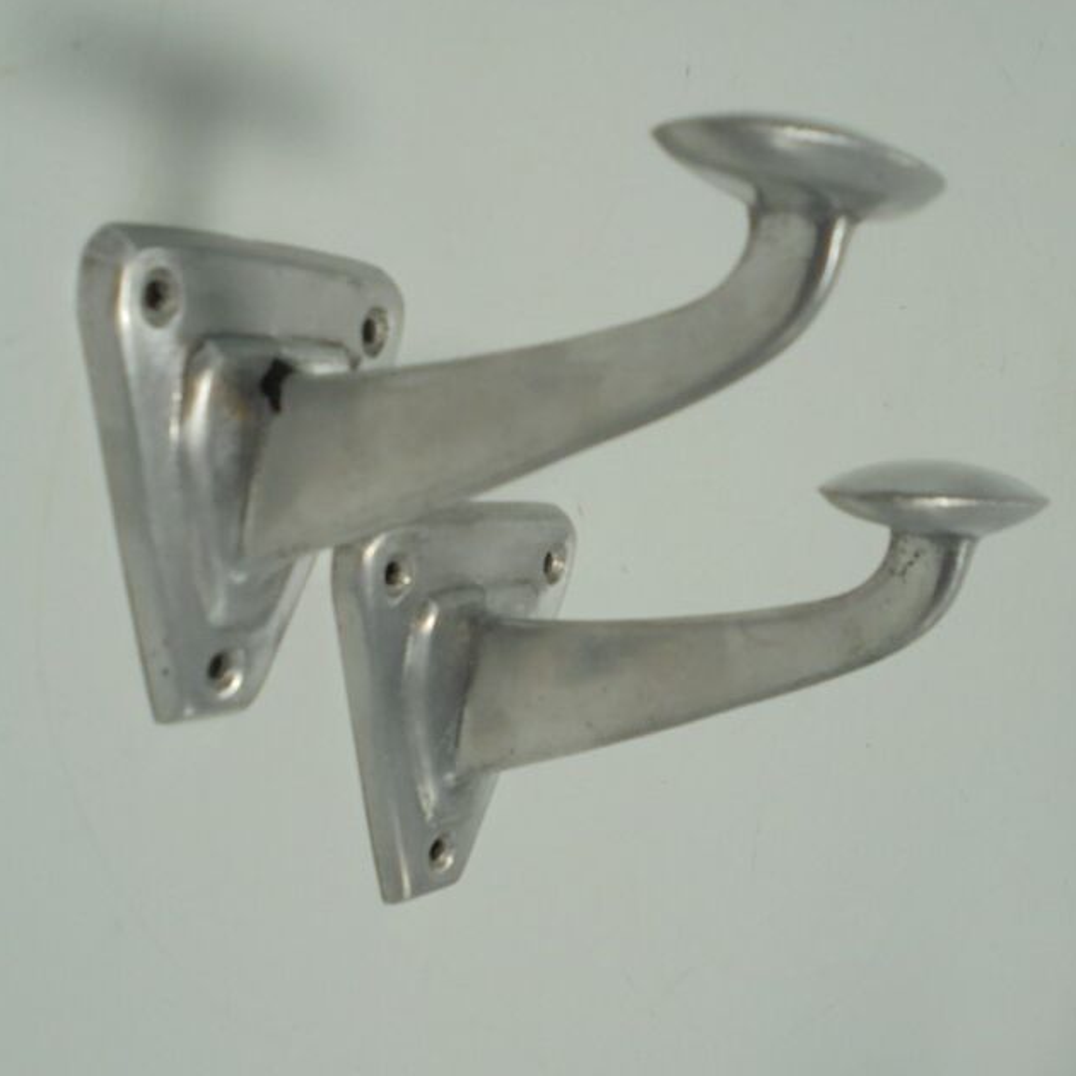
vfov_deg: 35.3
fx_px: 1688
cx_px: 541
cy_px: 478
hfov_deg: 35.4
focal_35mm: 48
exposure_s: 1/125
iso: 100
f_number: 4.2
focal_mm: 6.9
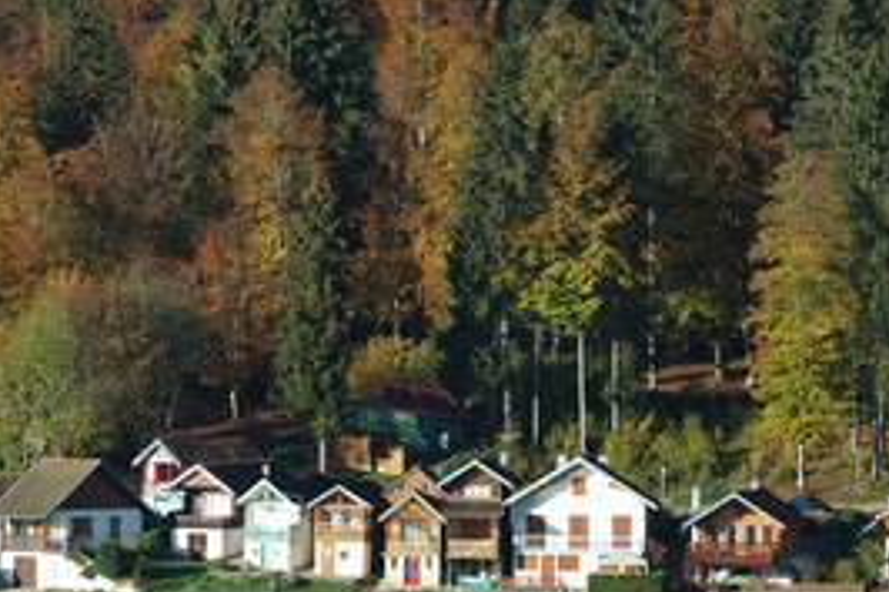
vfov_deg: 3.4
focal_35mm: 404
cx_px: 483
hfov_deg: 5.1
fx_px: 9970
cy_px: 405
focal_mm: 170
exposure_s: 1/320
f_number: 7.1
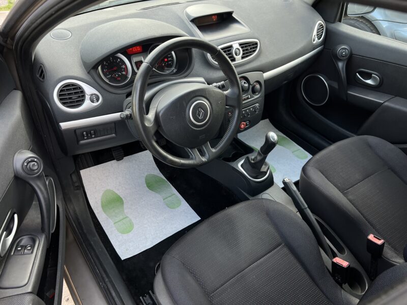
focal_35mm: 26
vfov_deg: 53.1
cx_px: 204
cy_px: 152
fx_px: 306
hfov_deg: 67.3
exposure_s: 1/121
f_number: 1.5
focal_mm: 5.7
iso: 100
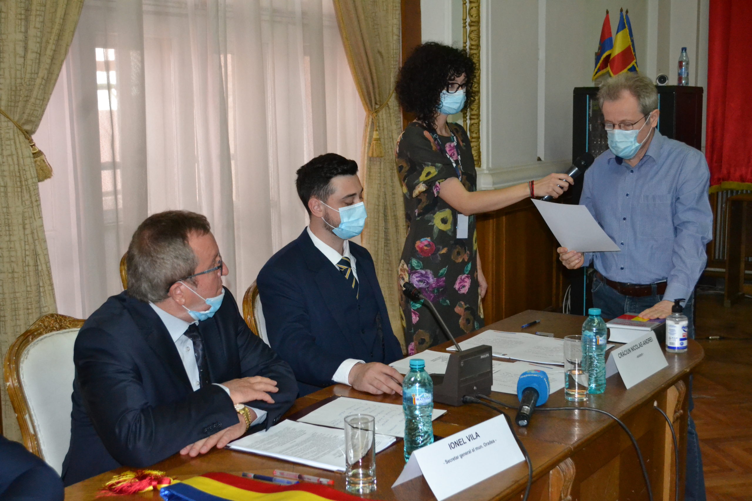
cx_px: 376
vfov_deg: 28.1
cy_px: 250
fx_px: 1003
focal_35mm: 48
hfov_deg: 41.1
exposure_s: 1/60
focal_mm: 32
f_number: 4.8
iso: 3200
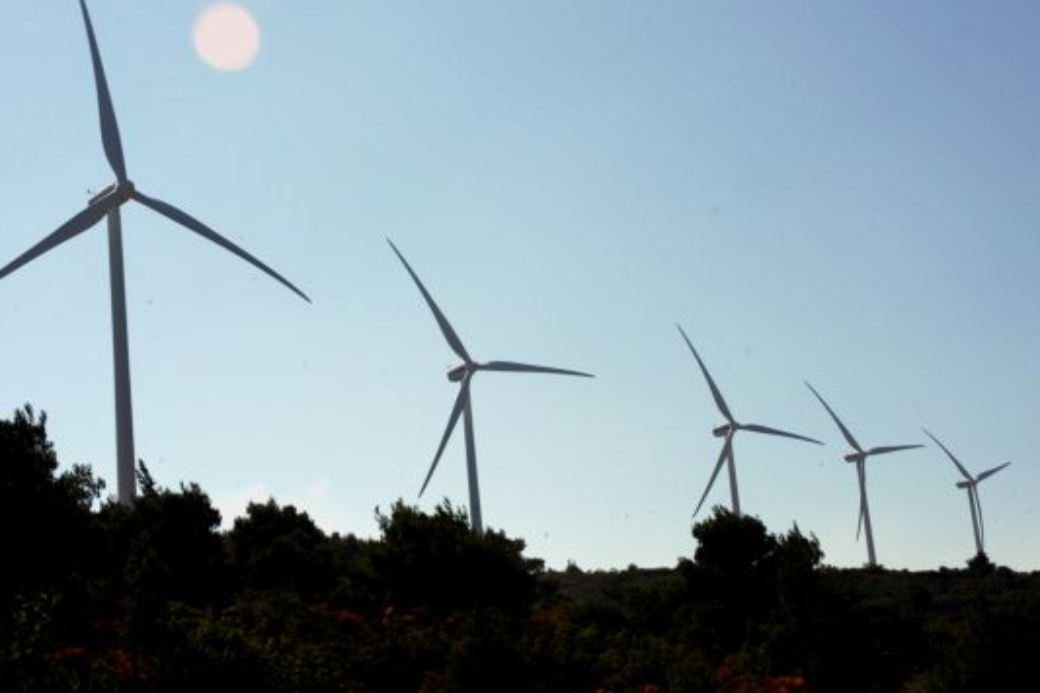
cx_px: 427
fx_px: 2253
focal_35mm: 78
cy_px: 320
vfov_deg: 17.5
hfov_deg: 26.0
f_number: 20
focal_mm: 65
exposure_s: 1/160
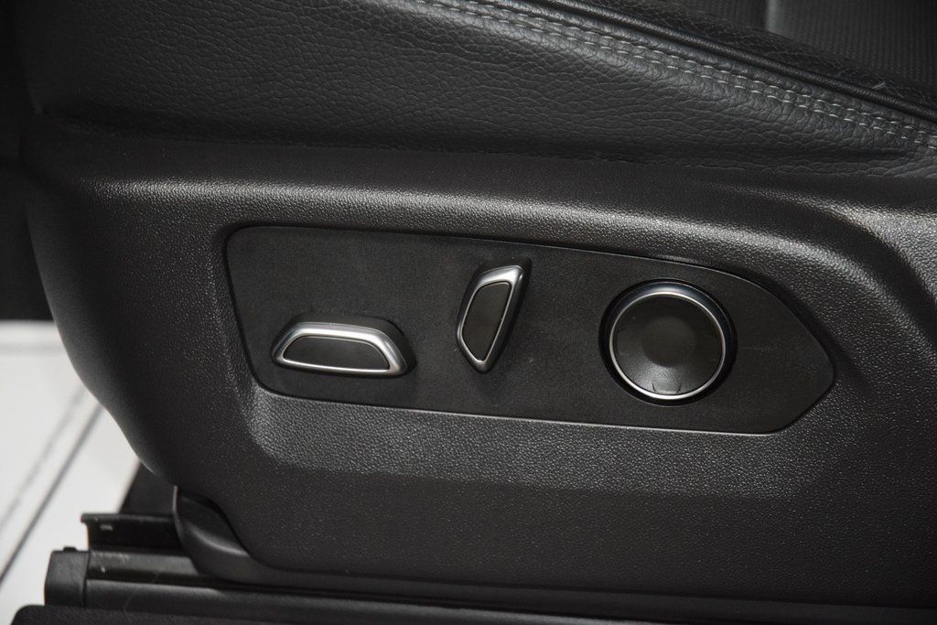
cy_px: 312
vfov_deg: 13.0
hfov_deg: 19.5
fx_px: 2733
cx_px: 468
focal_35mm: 105
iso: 3200
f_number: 4.5
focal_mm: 70
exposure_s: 1/80
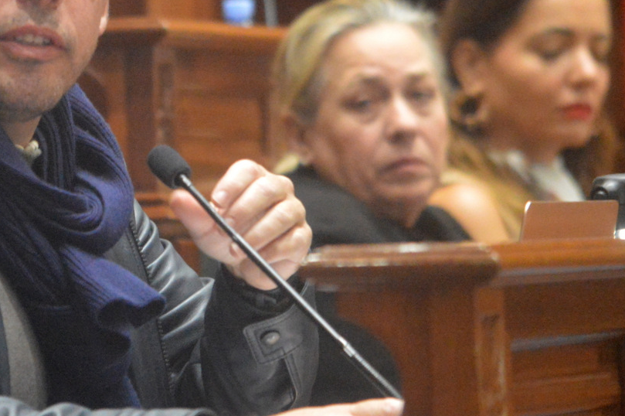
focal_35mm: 417
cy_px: 114
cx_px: 76
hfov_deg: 4.9
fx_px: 7234
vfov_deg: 3.3
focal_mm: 150
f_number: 5.6
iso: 6400
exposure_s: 1/200
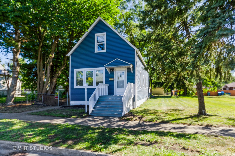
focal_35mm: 21
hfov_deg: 81.3
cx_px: 118
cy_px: 78
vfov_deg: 59.3
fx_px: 137
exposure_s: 1/40
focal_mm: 14
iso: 100
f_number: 13
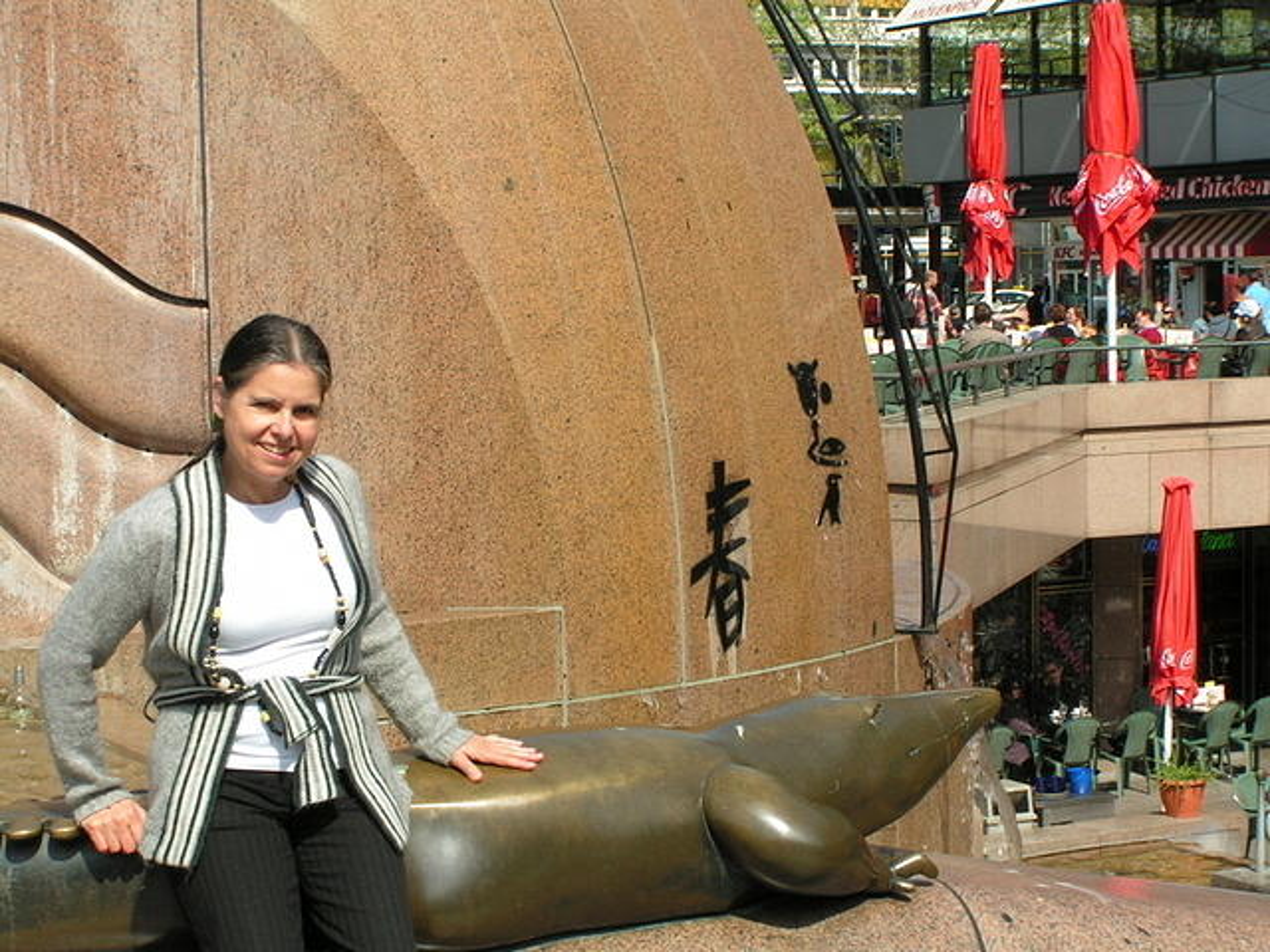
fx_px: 2788
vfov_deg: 19.4
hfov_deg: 25.7
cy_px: 476
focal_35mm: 76
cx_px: 635
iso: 50
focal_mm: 12.7
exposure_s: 1/200
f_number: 6.3
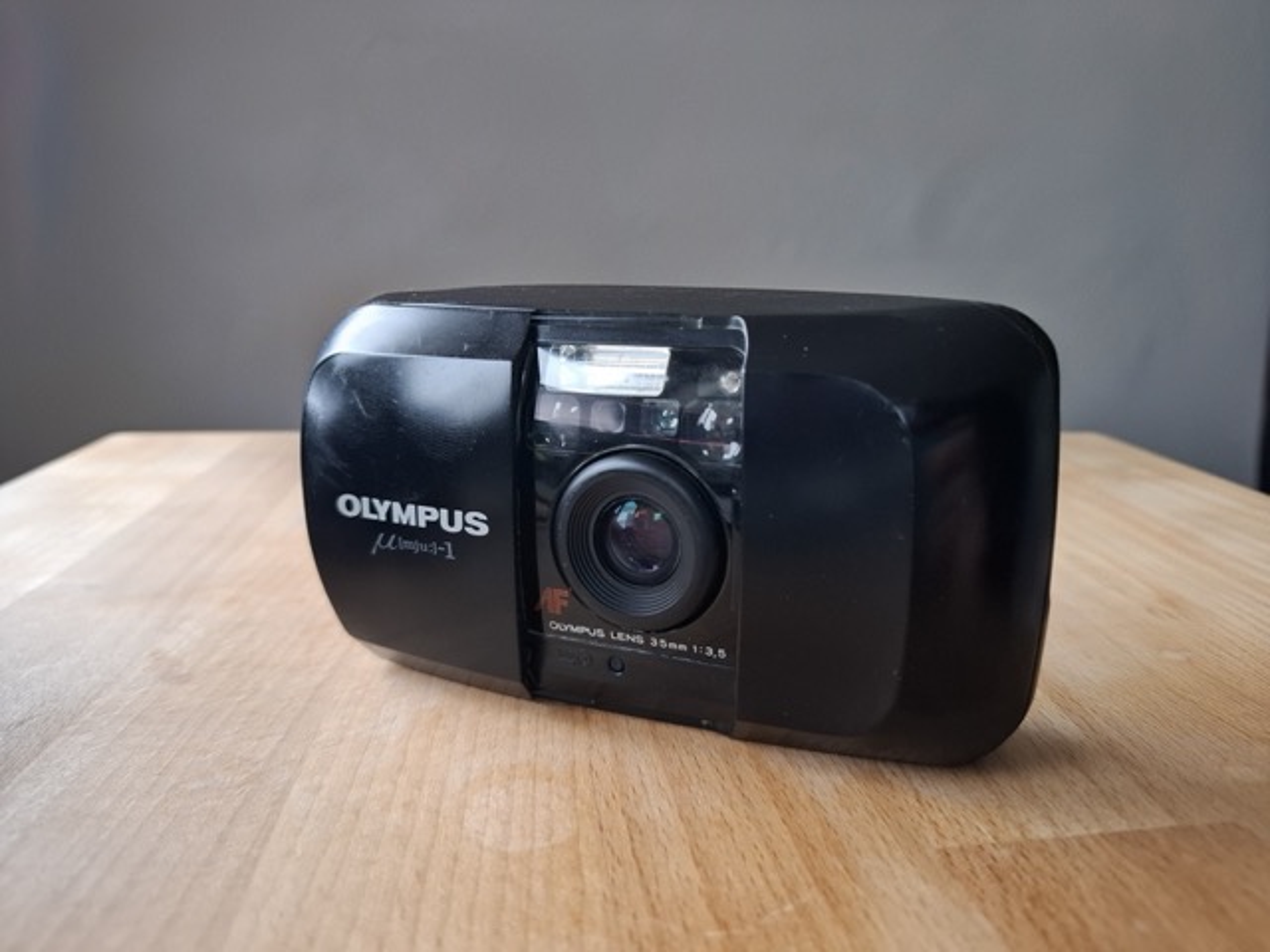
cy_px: 476
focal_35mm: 23
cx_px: 635
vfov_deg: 58.9
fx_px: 844
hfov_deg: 73.9
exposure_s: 1/60
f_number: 1.8
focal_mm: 5.54
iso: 200
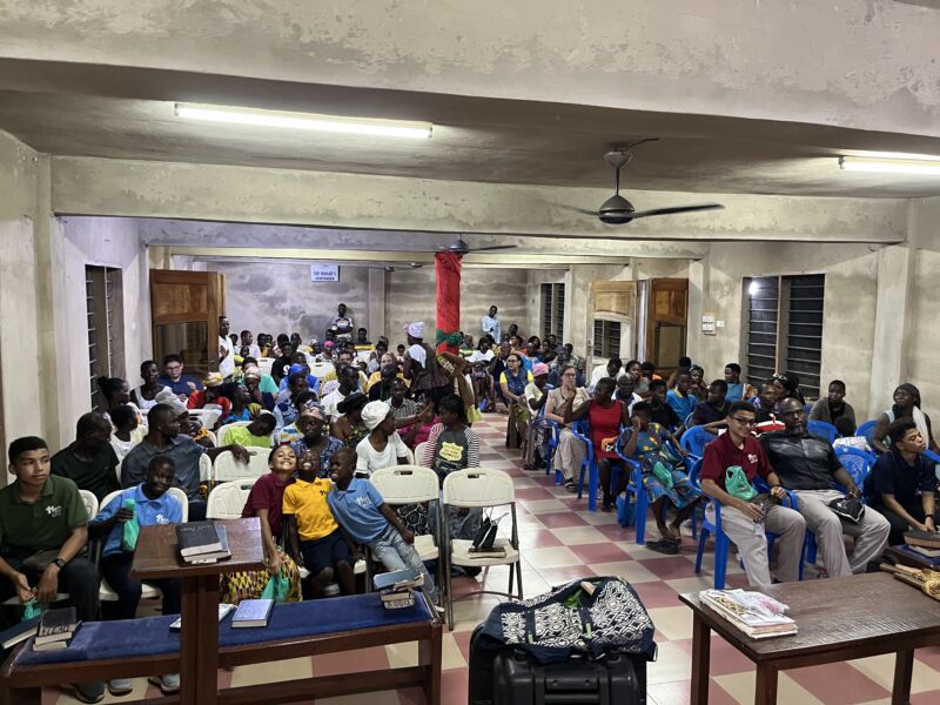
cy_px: 352
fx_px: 706
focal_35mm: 26
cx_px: 470
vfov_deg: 53.1
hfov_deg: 67.3
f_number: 1.6
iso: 500
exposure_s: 1/50
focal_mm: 5.1
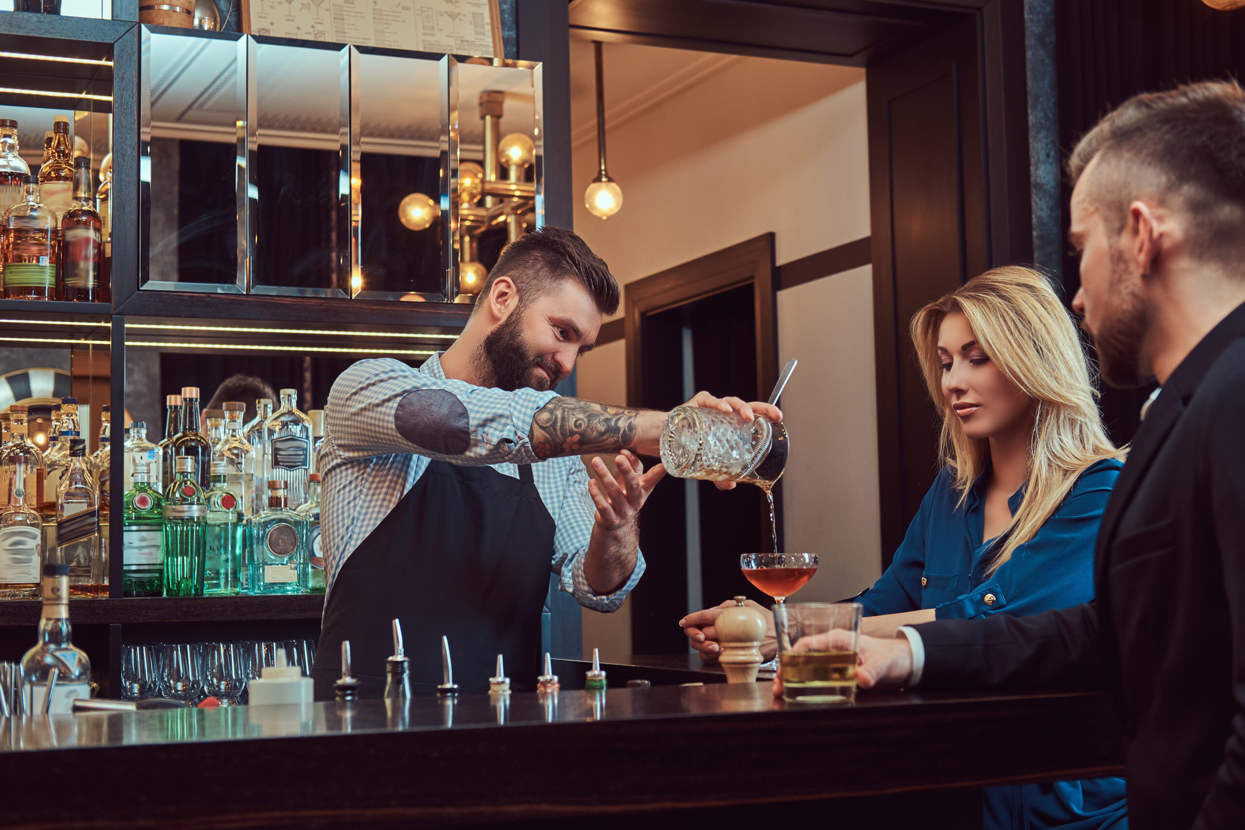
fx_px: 1833
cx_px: 622
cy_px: 415
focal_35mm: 53
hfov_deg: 37.5
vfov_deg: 25.5
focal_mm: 35
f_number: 3.2
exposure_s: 1/100
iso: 320
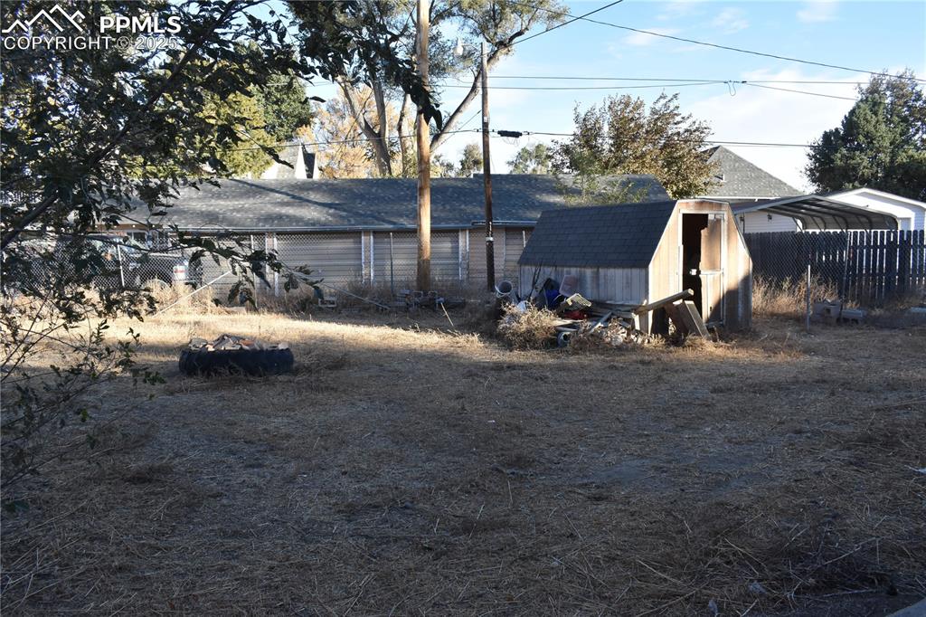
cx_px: 463
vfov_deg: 43.6
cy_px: 308
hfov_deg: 61.9
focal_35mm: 30
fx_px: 771
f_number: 11
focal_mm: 20
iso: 800
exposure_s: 1/400
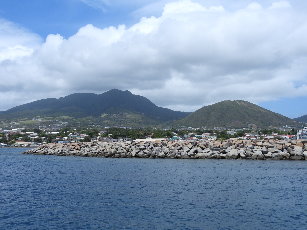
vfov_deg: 36.0
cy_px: 115
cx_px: 154
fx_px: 355
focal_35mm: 40
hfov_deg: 46.8
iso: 100
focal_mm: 7.1
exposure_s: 1/2000
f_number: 3.5
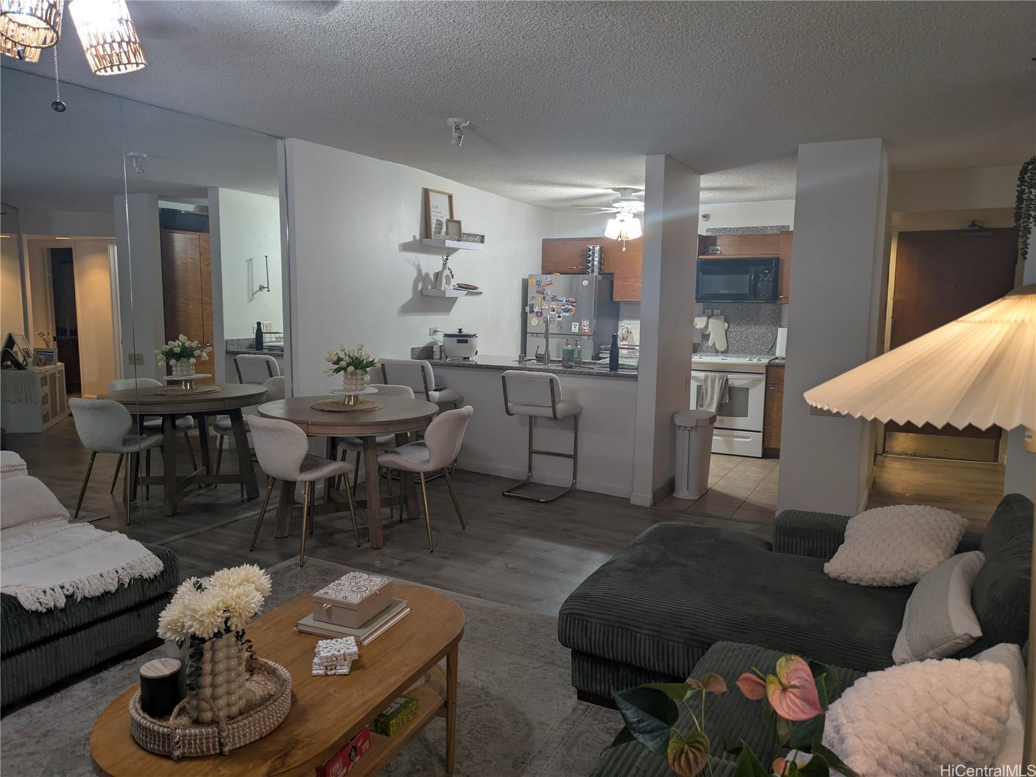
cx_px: 518
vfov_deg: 54.9
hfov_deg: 69.4
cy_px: 388
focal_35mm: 25
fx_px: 748
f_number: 1.89
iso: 173
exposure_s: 1/40
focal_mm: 5.43
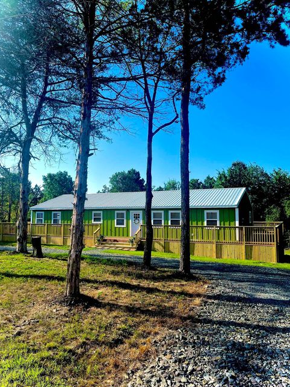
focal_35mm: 27
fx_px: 301
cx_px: 141
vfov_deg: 65.3
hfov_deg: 51.4
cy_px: 191
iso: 50
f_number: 1.6
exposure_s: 1/2410
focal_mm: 5.1
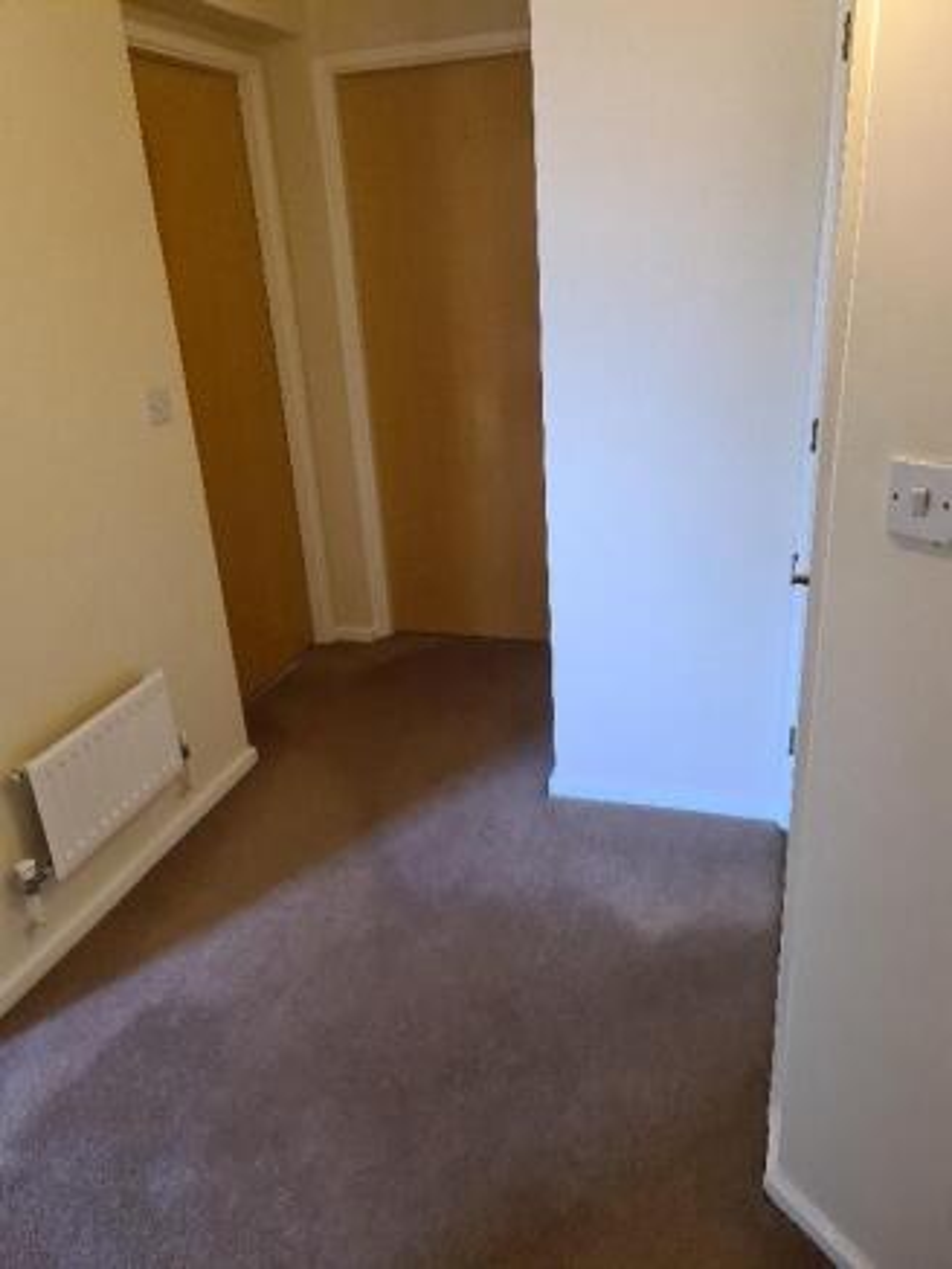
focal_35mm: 25
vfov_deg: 69.4
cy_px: 634
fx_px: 916
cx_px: 476
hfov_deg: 54.9
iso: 800
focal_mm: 7
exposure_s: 1/100
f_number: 1.8
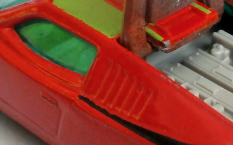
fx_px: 876
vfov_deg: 9.5
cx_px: 179
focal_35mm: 138
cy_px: 88
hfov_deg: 15.1
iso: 400
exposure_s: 1/8
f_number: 3.4
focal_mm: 8.3
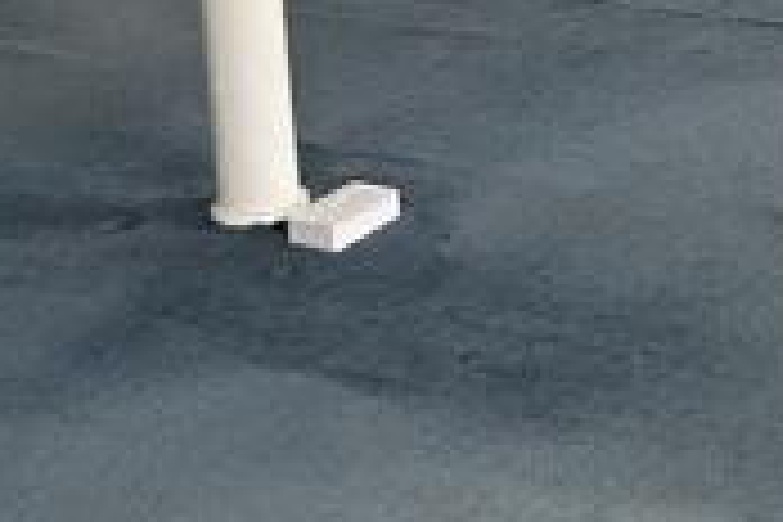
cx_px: 1116
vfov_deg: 10.7
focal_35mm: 124
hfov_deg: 15.4
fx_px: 2697
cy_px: -234
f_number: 1.5
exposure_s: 1/121
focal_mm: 5.7
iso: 100
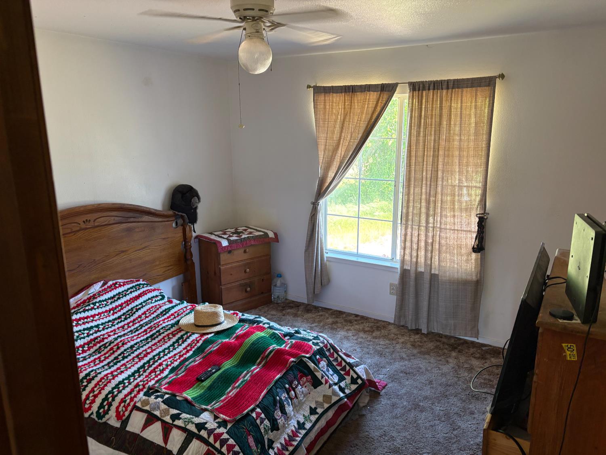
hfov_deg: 67.3
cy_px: 228
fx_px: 455
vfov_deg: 53.1
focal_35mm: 26
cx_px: 303
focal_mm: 5.96
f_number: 1.6
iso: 125
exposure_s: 1/60
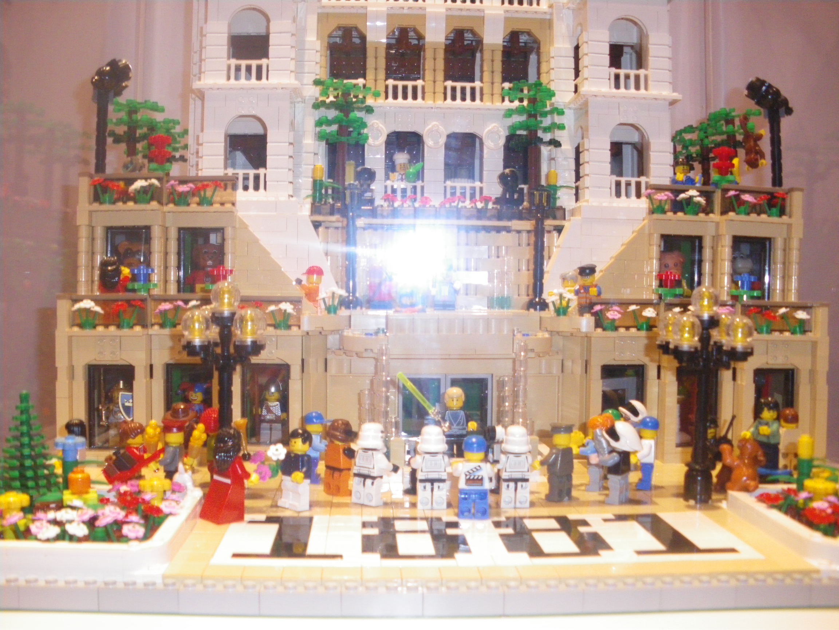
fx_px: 873
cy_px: 315
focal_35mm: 36
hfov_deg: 51.4
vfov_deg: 39.7
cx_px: 420
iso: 400
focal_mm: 6.3
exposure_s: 1/50
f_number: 3.5
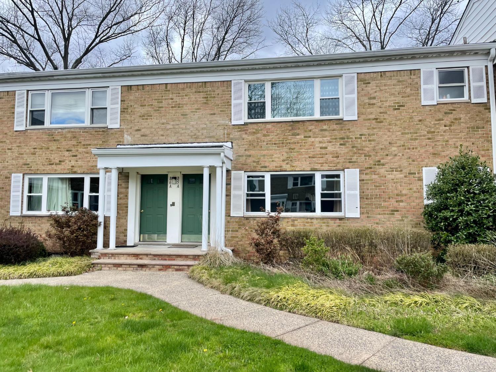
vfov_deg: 53.1
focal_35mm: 26
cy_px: 186
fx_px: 373
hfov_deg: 67.3
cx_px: 248
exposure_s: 1/895
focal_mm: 4.2
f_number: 1.6
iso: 32
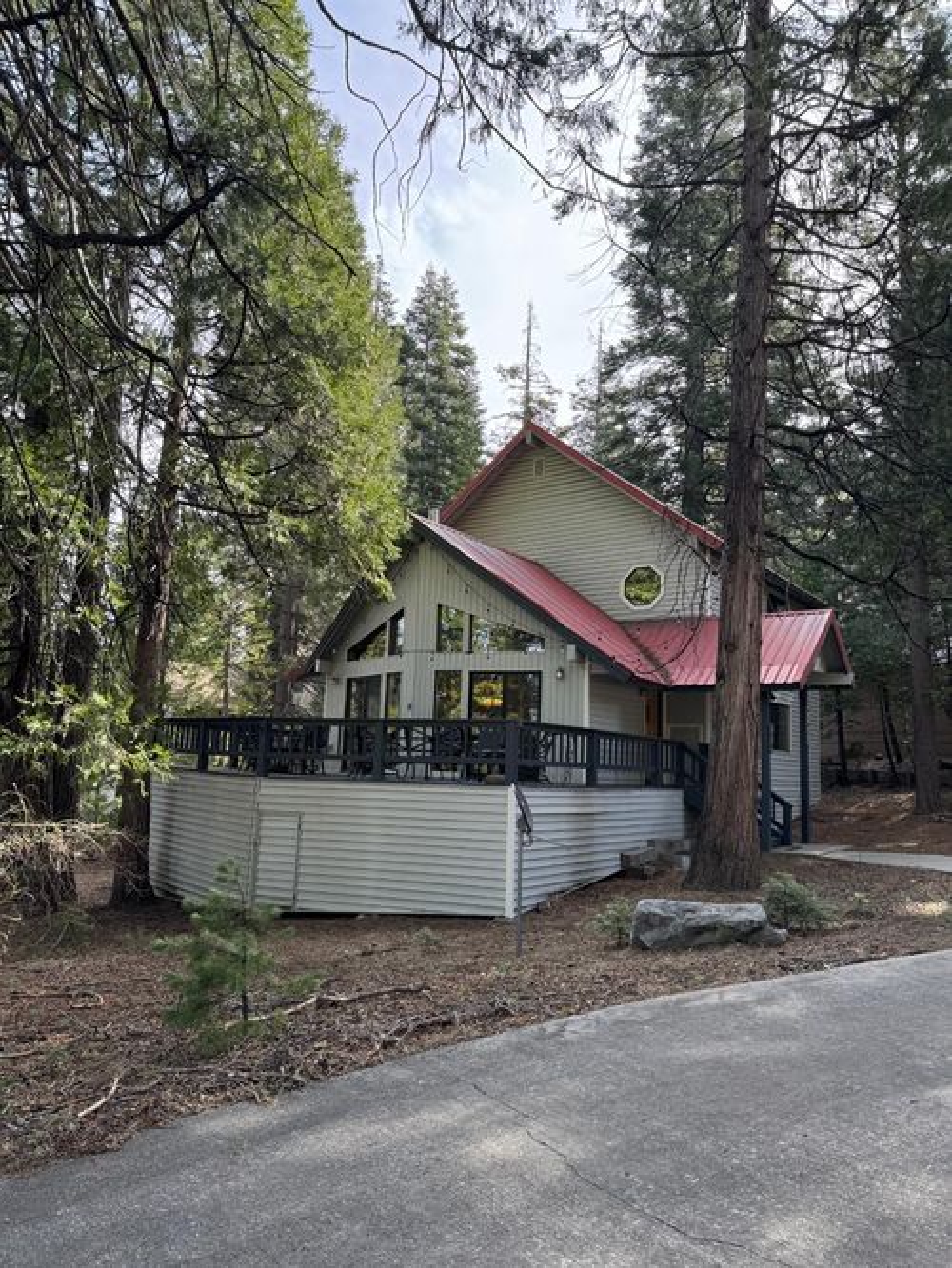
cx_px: 476
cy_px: 634
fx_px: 879
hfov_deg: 56.8
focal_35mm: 24
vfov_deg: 71.6
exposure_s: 1/553
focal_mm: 6.76
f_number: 1.78
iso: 80
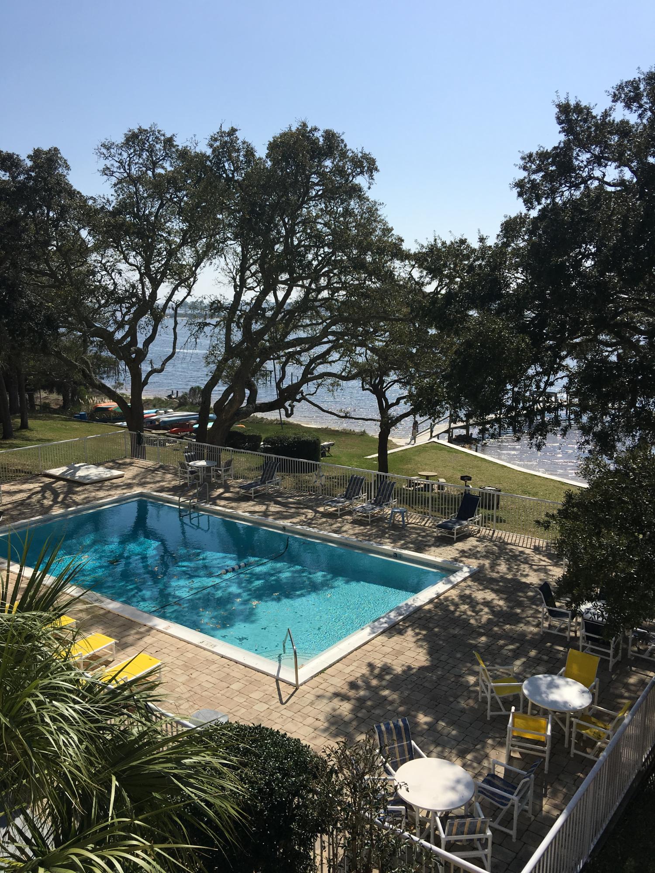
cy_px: 436
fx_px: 732
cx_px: 328
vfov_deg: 61.7
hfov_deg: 48.2
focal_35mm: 29
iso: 25
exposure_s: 1/3205
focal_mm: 4.15
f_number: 2.2
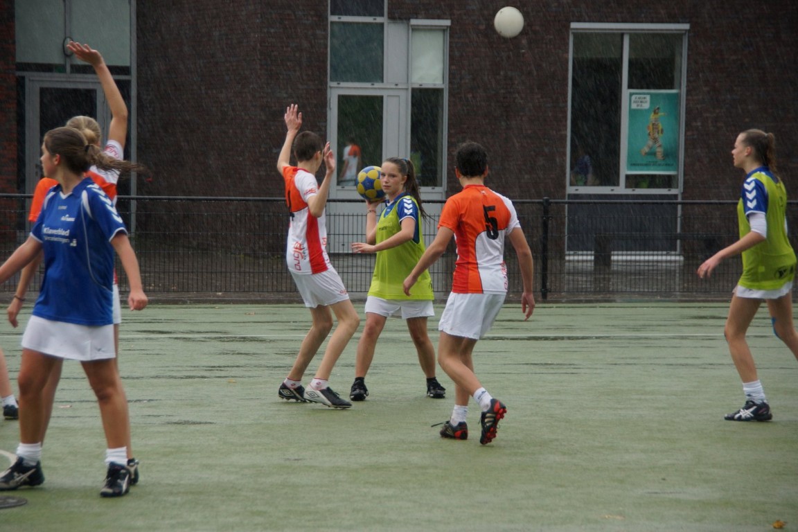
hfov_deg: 13.7
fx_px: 3325
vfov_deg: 9.1
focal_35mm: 150
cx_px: 399
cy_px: 266
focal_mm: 100
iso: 400
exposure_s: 1/200
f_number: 5.6
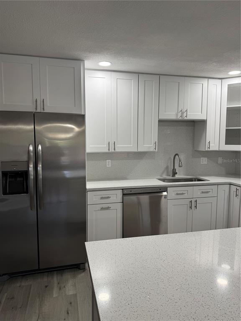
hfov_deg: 56.8
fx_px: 223
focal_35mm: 24
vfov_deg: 71.6
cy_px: 160
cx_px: 120
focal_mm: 6.76
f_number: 1.78
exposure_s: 1/120
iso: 100
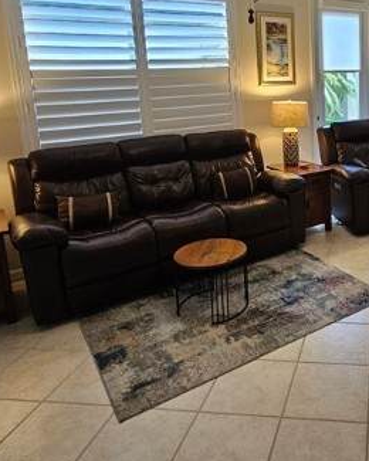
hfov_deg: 44.6
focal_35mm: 30
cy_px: 149
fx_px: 410
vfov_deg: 57.3
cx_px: 325
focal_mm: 2.2
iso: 200
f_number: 2.2
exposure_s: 1/60
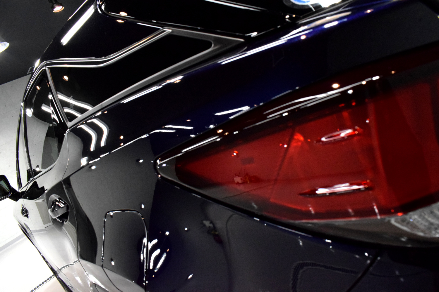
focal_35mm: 27
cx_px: 220
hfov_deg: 67.4
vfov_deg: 47.9
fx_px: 329
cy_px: 146
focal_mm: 18
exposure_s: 1/250
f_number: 8
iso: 5000
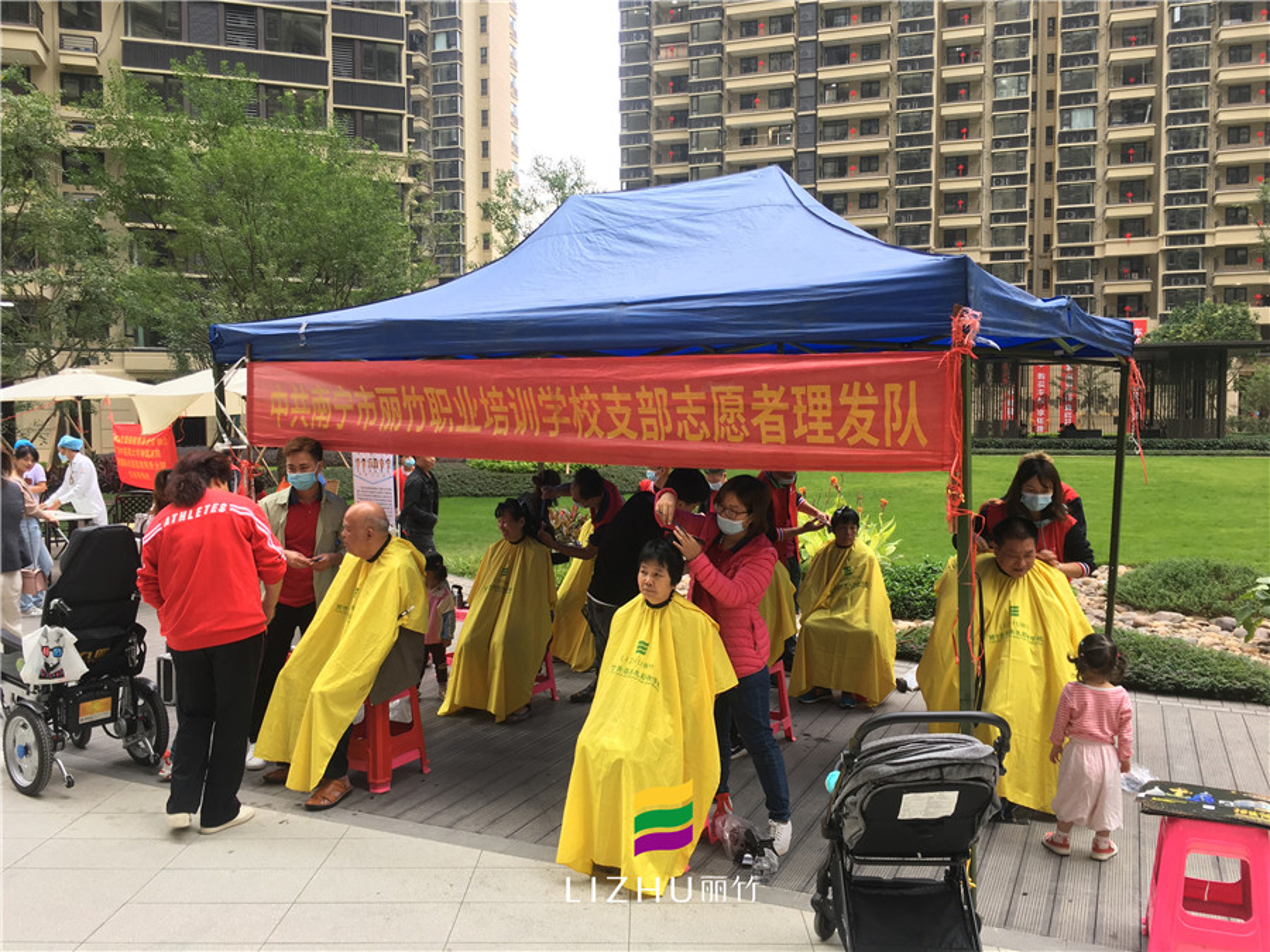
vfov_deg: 48.2
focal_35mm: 29
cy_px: 476
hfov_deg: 61.7
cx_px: 635
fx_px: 1064
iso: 25
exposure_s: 1/50
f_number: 2.2
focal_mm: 4.15
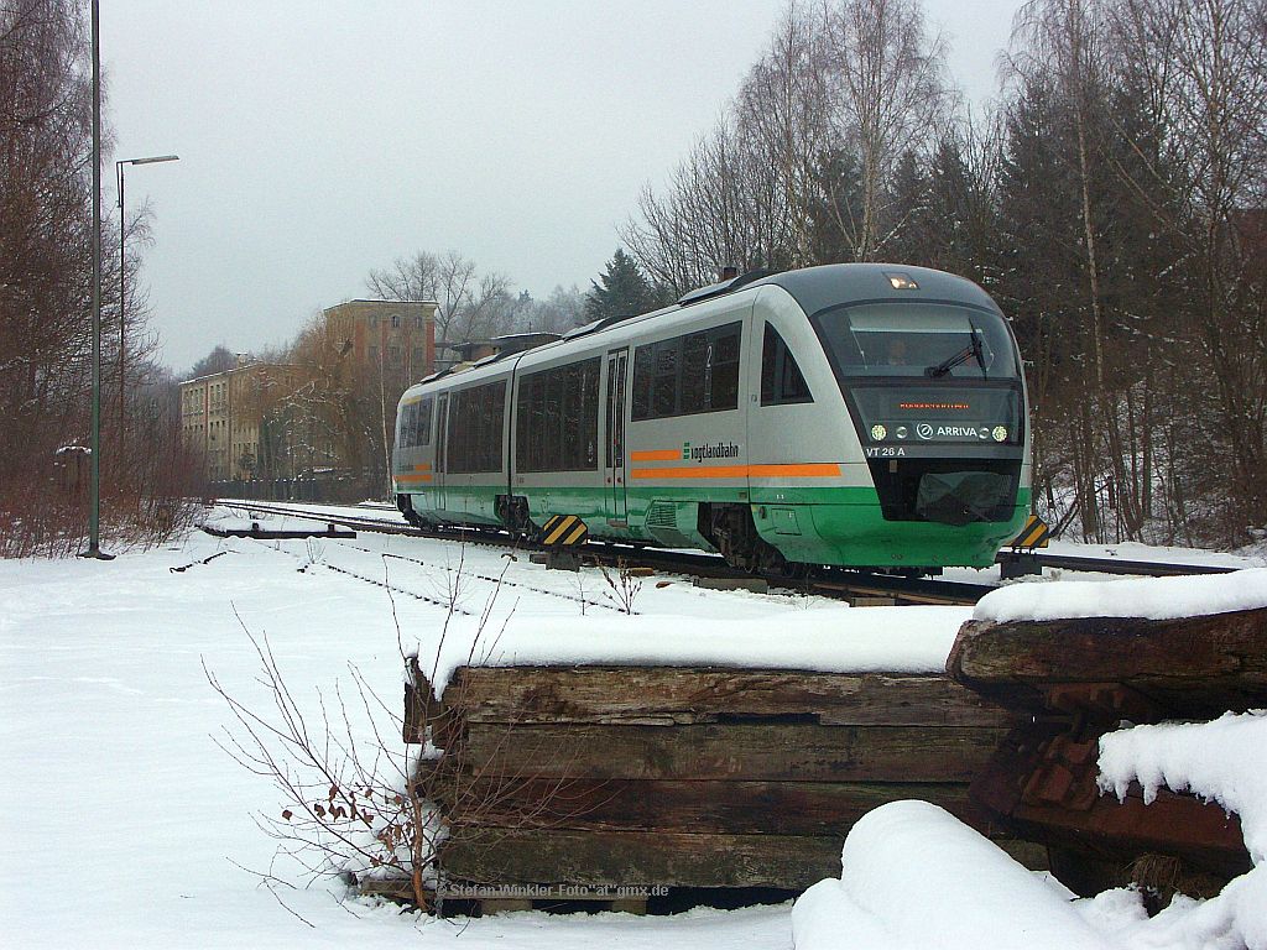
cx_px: 634
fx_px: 2635
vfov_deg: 20.4
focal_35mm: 72
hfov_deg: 27.0
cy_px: 475
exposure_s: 1/640
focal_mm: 18.46
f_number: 5.6
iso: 100
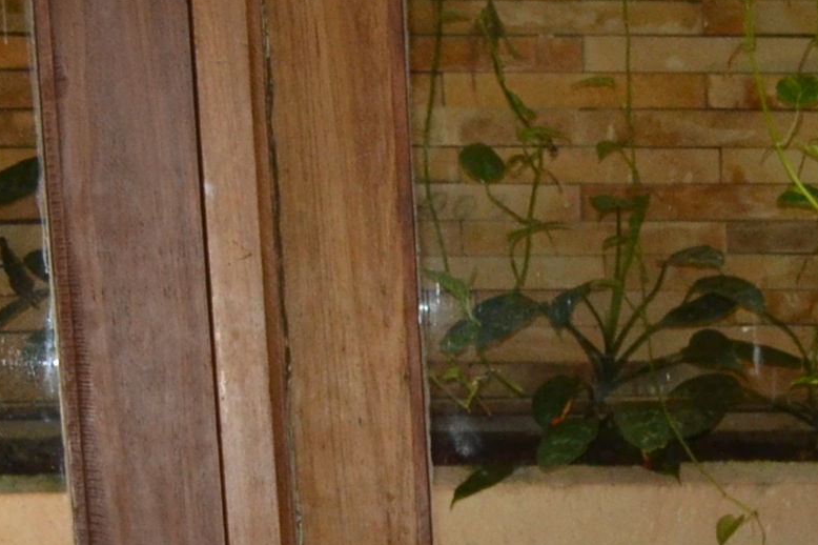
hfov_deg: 11.6
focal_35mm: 160
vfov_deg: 8.1
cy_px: 1155
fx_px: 3634
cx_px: 1608
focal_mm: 24
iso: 800
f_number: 7.1
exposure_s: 1/50
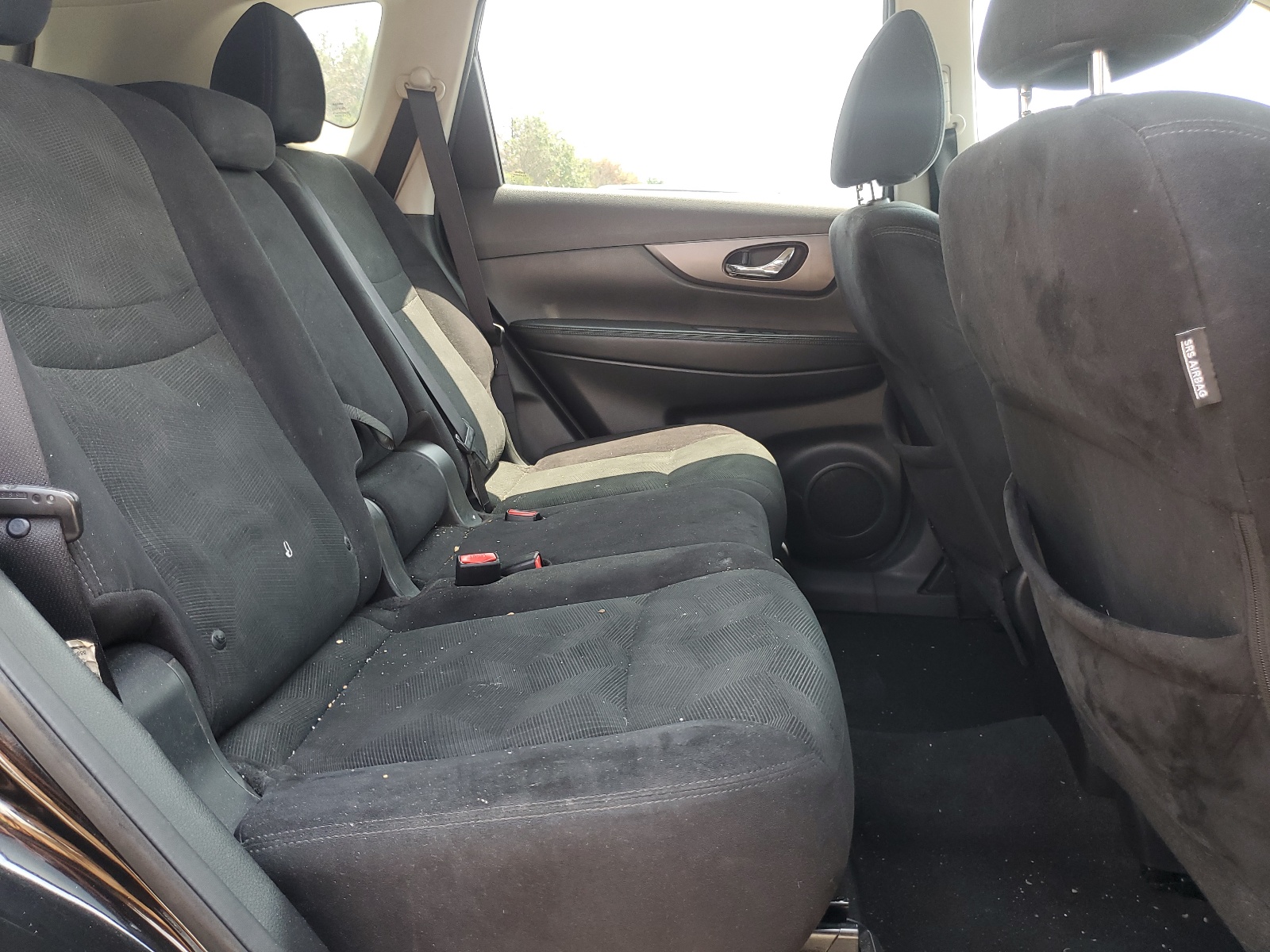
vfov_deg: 53.1
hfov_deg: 67.3
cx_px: 635
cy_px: 476
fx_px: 954
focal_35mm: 26
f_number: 1.5
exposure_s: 1/120
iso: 58
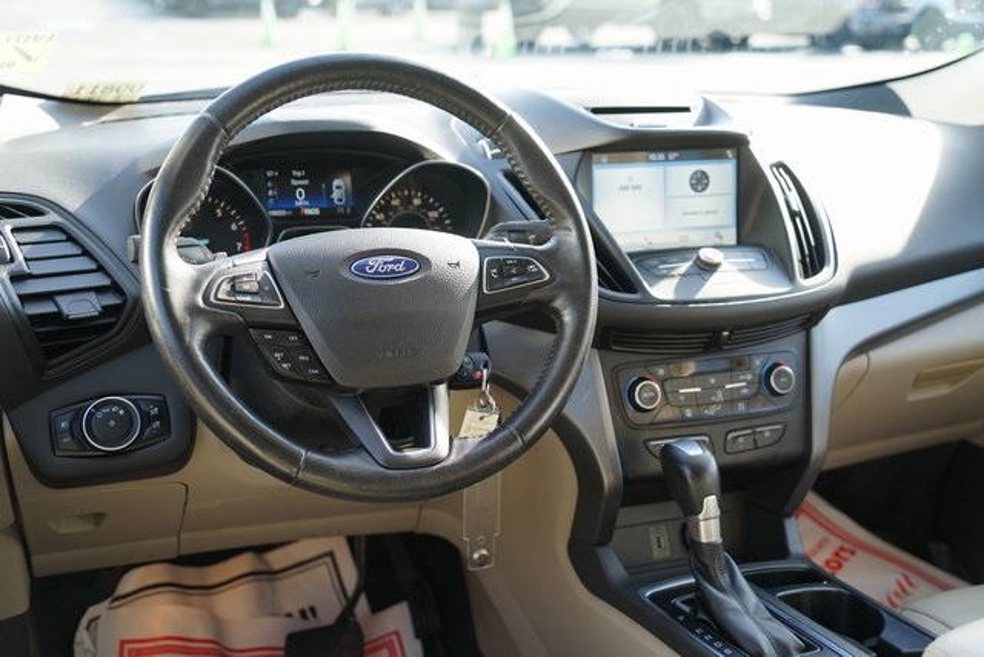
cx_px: 492
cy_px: 328
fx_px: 1121
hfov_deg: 47.4
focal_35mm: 41
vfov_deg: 32.6
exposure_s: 1/60
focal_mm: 41
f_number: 4
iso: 100
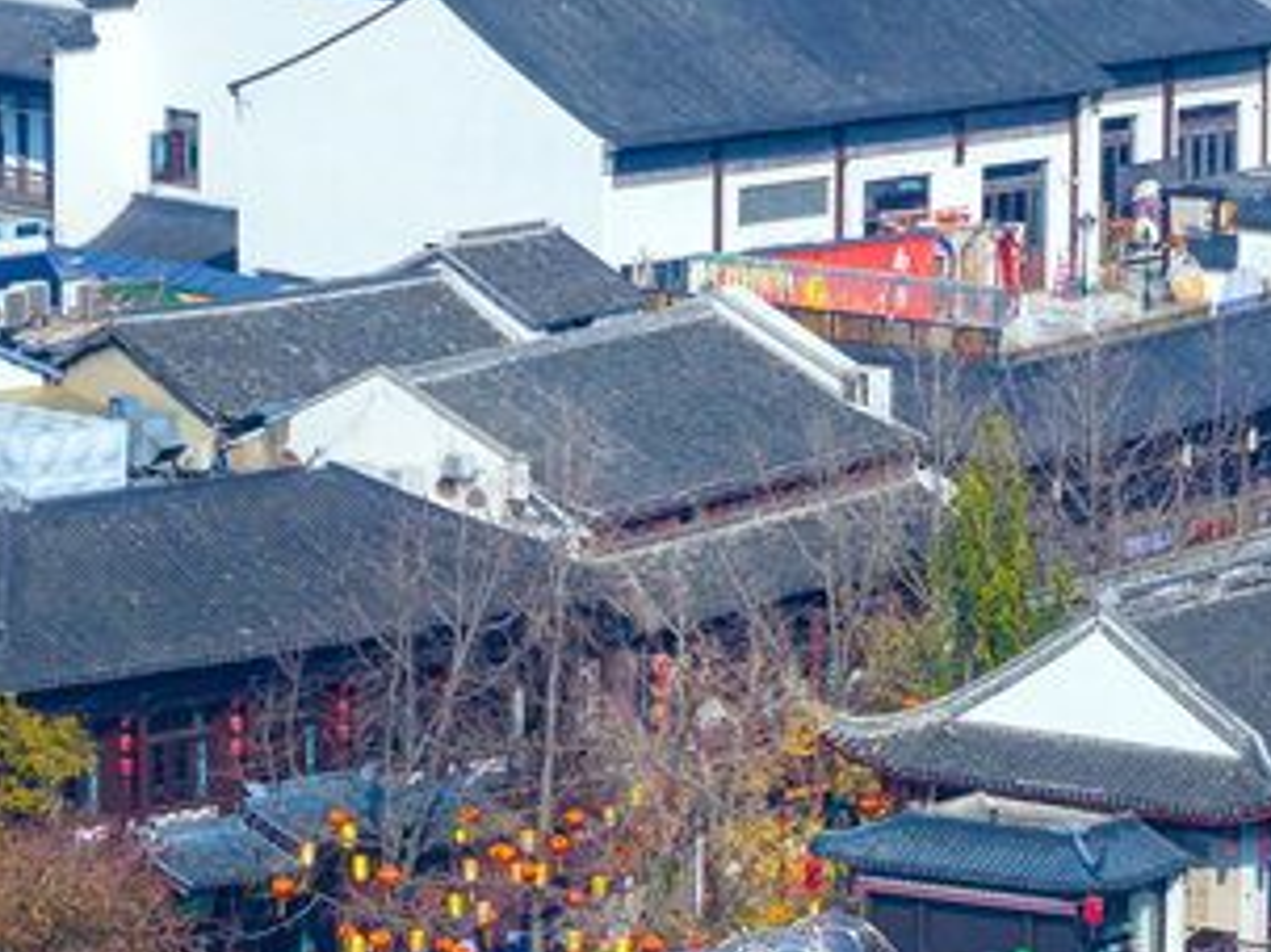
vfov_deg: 3.4
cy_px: 1172
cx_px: 969
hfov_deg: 4.5
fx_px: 16076
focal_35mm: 438
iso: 100
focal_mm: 30.71
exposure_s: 1/640
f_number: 3.4
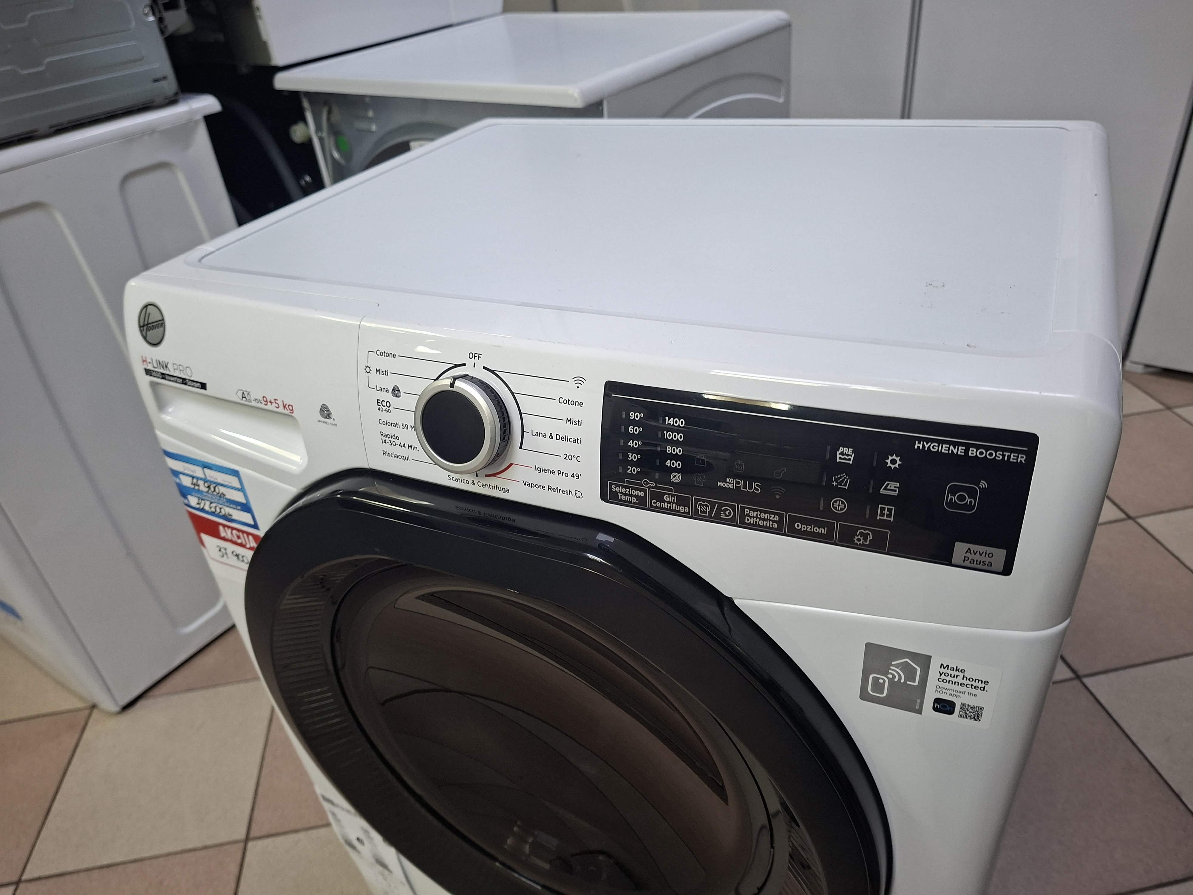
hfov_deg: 73.9
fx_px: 793
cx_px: 596
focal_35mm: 23
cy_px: 448
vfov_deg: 58.9
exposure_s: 1/50
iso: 160
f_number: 1.8
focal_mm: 5.54
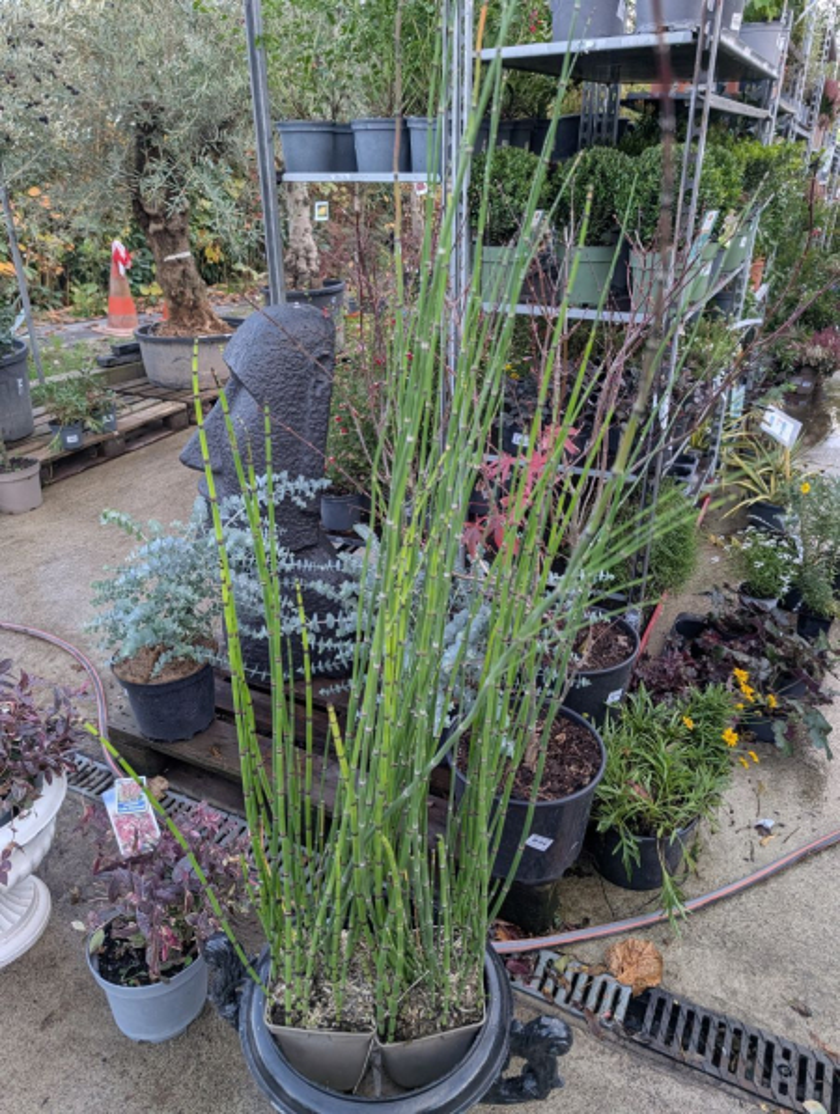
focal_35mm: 24
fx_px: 774
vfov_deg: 71.5
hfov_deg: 57.0
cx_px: 420
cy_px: 557
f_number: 1.68
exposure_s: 1/203
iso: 36
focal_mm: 6.9
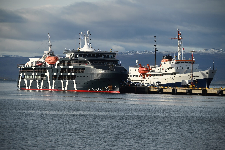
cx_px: 112
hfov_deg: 9.4
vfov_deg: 6.3
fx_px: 1375
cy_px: 75
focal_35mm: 220
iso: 800
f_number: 8
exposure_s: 1/2500
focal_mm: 220
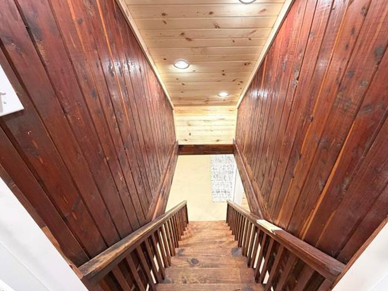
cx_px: 205
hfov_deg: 98.1
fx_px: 168
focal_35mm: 15
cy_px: 141
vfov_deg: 81.7
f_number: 2.2
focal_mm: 2.22
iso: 400
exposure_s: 1/60
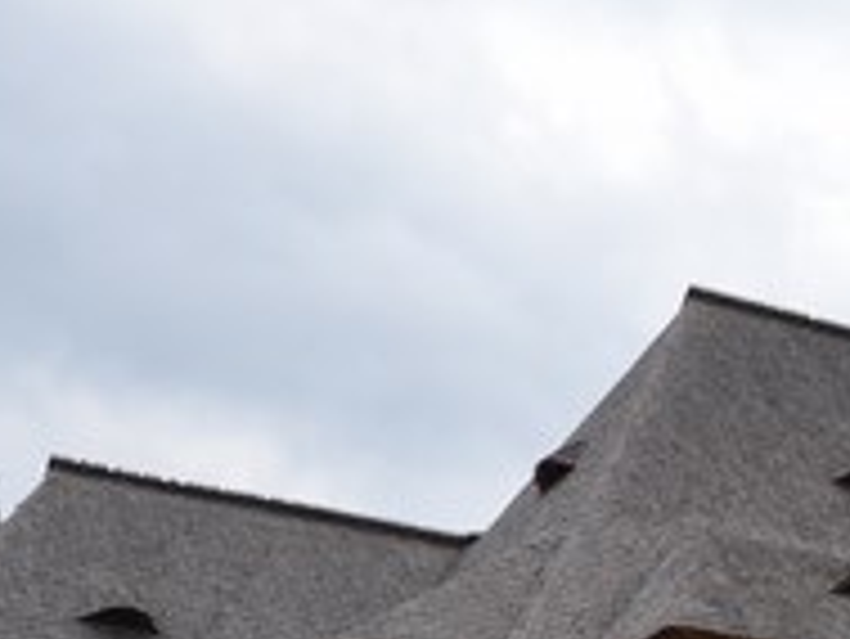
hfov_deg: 17.2
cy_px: 758
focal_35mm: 110
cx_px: 962
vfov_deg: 13.1
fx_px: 2703
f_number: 5.6
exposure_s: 1/125
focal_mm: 18
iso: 180
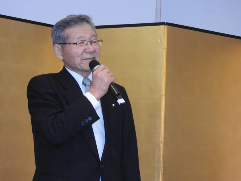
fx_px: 940
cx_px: 120
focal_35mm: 135
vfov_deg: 11.0
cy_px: 90
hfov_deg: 14.6
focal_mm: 24.2
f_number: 5
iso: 360
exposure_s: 1/60
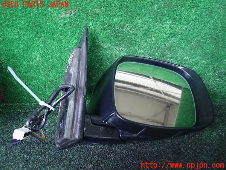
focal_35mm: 25
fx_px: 163
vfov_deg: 54.9
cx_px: 113
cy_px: 85
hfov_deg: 69.4
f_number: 2
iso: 640
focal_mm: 4.5
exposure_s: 1/30
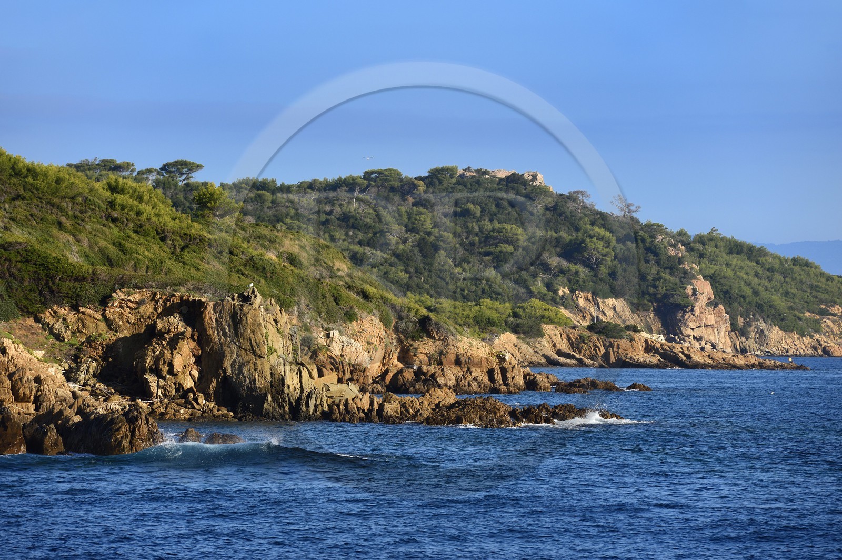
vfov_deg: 6.9
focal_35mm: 200
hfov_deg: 10.3
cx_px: 421
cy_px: 280
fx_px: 4674
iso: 200
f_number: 7.1
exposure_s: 1/640
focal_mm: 200
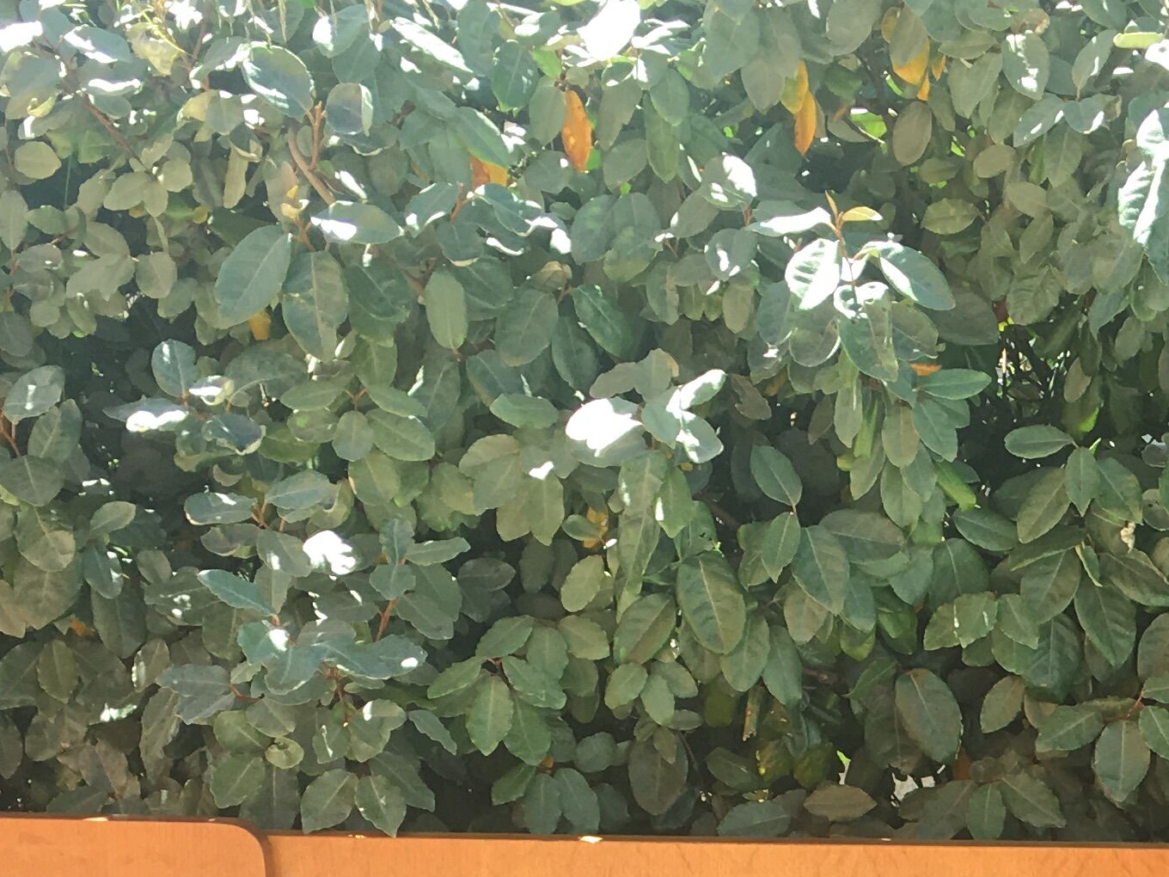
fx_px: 2904
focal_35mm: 86
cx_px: 1176
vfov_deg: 16.0
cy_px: 1254
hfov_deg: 21.9
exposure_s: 1/268
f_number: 2.2
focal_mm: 4.15
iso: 25
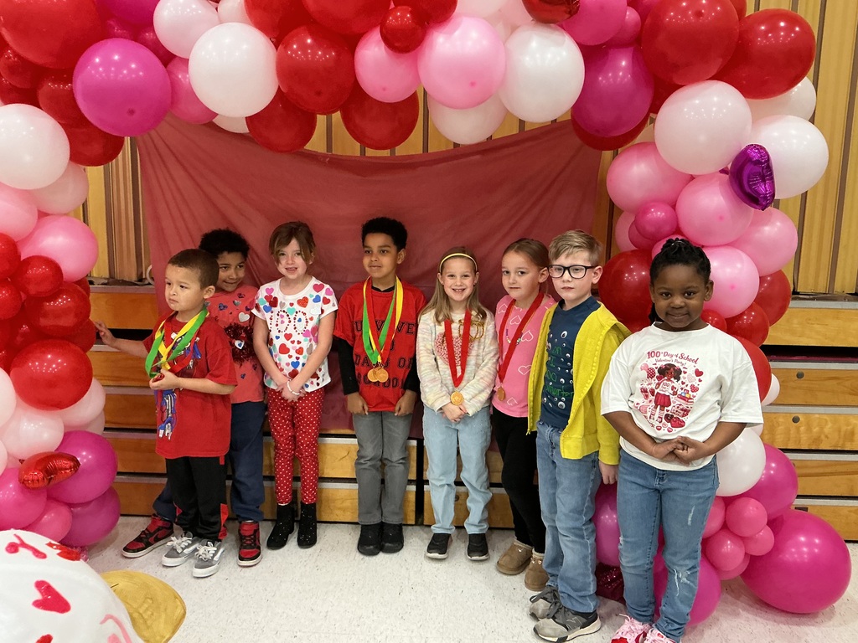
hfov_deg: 61.7
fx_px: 719
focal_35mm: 29
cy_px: 322
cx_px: 429
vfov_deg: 48.2
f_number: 1.8
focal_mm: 3
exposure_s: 1/40
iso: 200
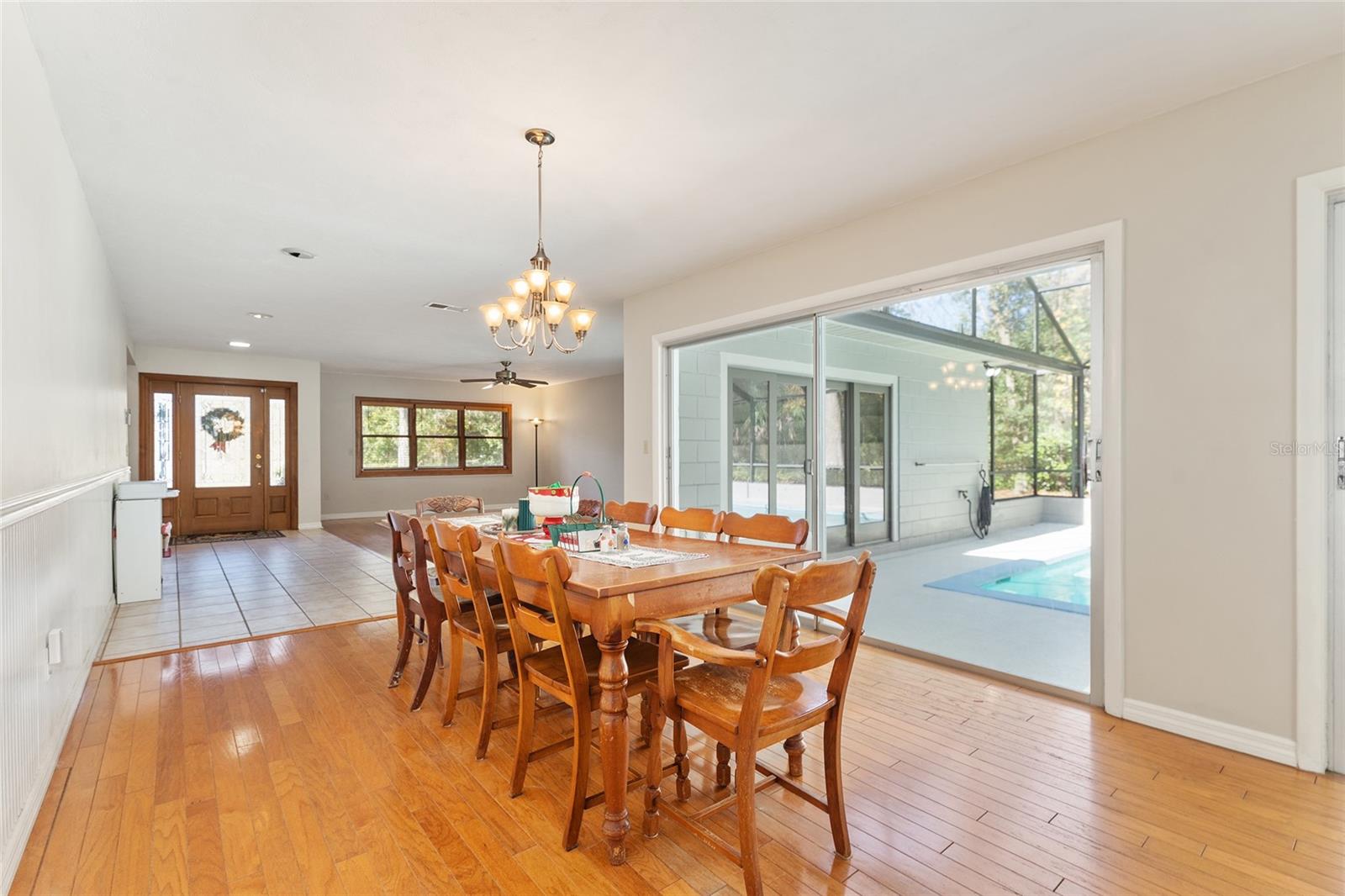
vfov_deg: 73.0
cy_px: 448
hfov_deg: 96.0
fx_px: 605
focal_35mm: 16
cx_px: 672
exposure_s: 1/8
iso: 400
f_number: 7.1
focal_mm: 16.2
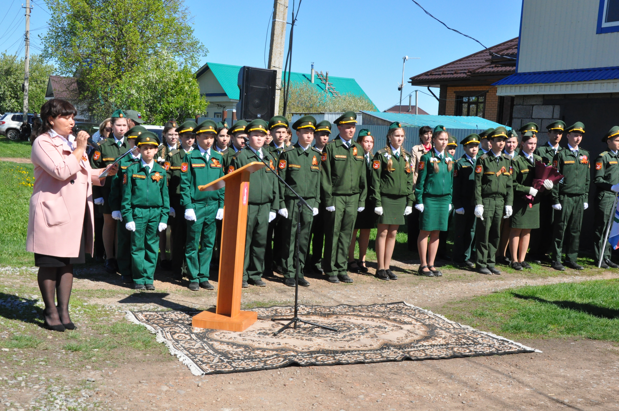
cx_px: 310
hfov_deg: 19.5
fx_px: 1803
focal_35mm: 105
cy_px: 206
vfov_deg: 13.0
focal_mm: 70
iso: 1000
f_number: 14
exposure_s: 1/800
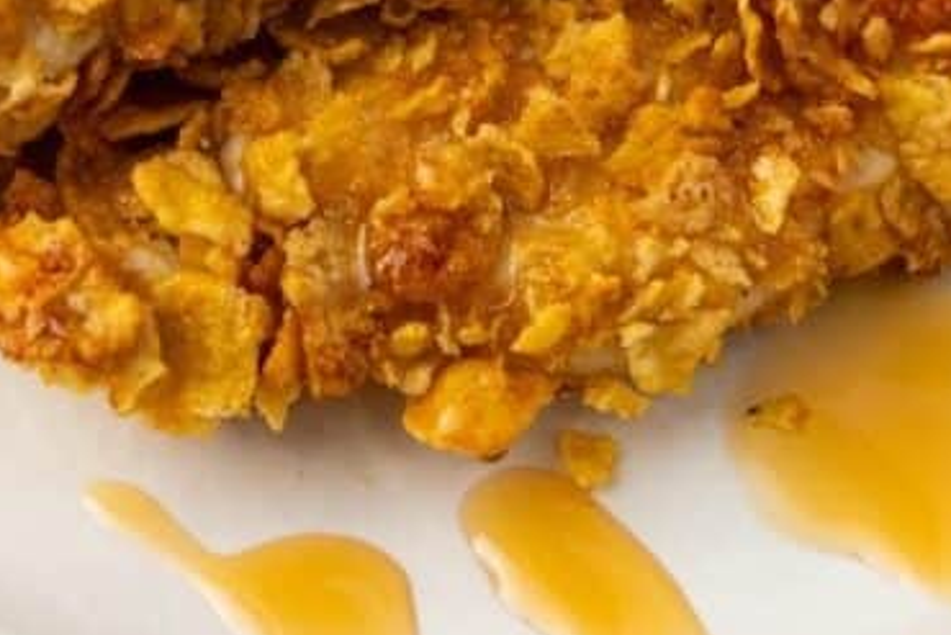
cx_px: 283
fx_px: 3805
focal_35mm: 144
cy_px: -8
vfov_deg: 9.5
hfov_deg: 14.2
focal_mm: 52
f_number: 5.6
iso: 1000
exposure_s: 1/200
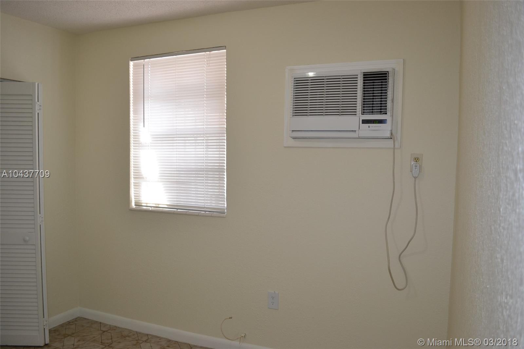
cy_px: 174
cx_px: 262
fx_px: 393
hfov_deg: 67.4
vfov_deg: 47.9
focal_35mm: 27
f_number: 4
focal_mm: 18
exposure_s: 1/80
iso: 400
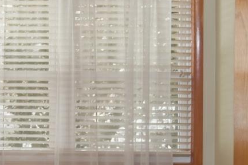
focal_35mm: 71
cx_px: 10
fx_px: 489
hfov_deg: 27.1
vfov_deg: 19.2
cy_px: 74
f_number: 4.5
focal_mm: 10
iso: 360
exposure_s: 1/60
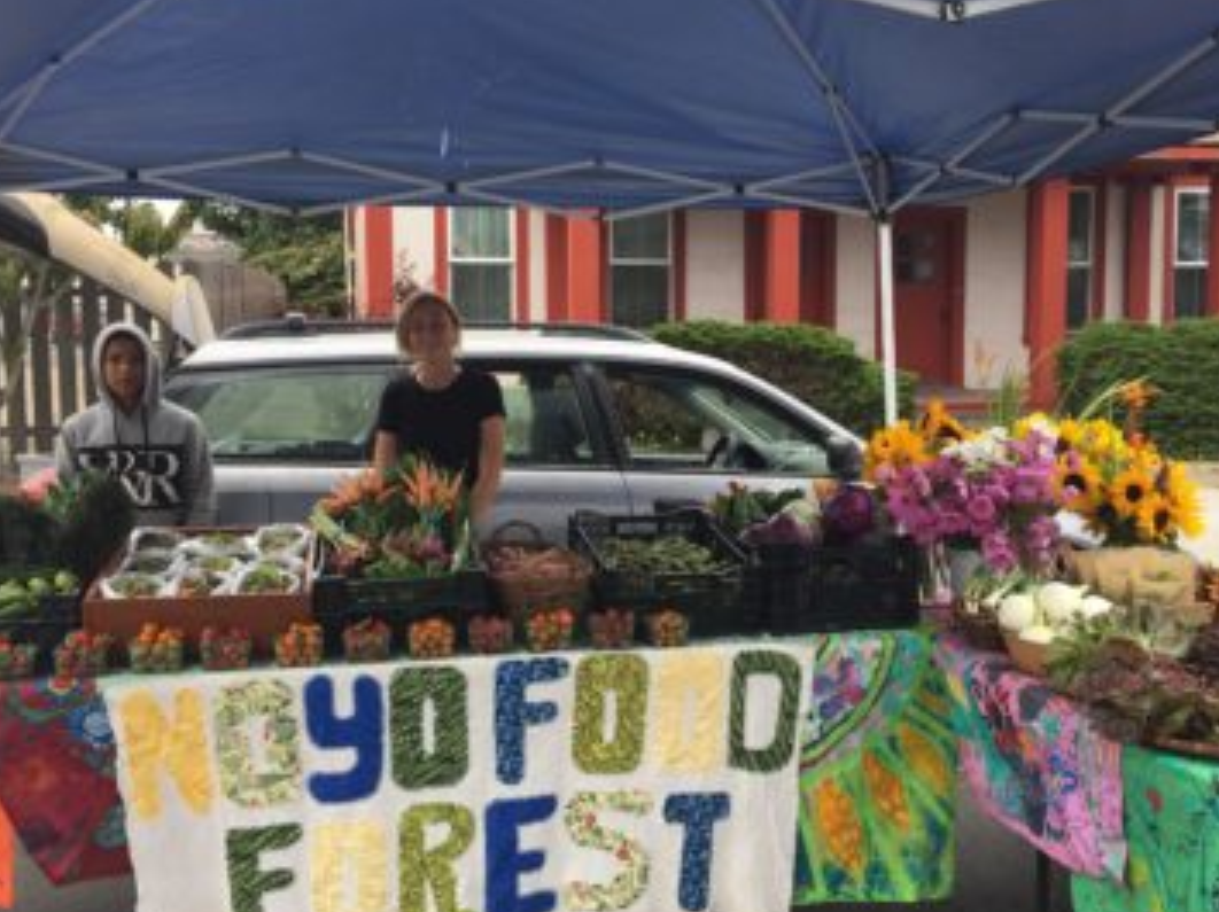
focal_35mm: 41
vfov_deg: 35.1
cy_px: 453
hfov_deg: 45.7
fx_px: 1443
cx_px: 668
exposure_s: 1/605
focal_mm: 4.15
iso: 25
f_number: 2.2
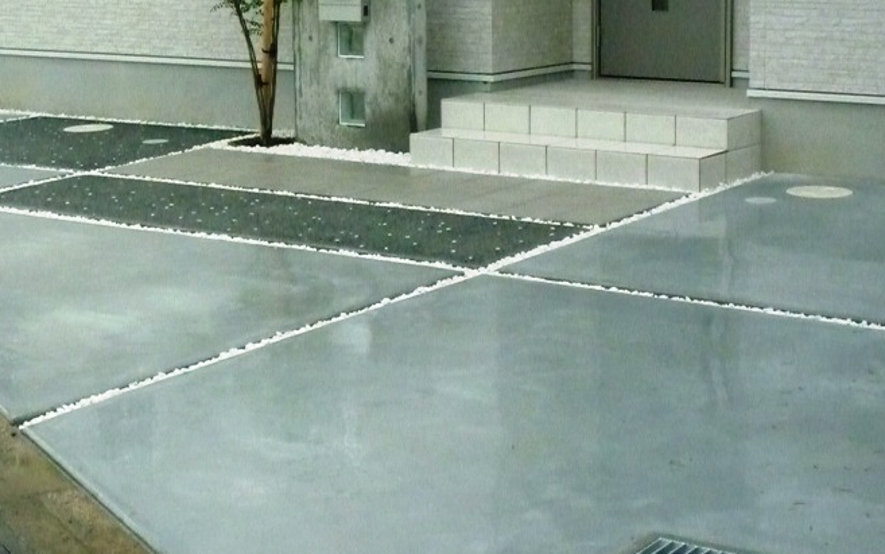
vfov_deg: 17.5
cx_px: 382
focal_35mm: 74
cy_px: 155
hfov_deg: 27.8
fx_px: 1785
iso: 1600
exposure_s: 1/800
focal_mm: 9.9
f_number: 7.1
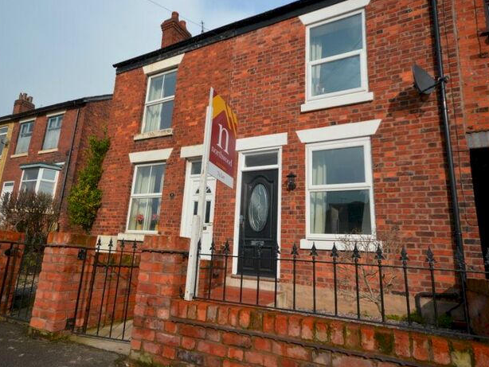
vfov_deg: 58.9
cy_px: 184
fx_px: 325
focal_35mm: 23
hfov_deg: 73.6
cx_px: 216
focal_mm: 14
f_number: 8
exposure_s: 1/250
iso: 100
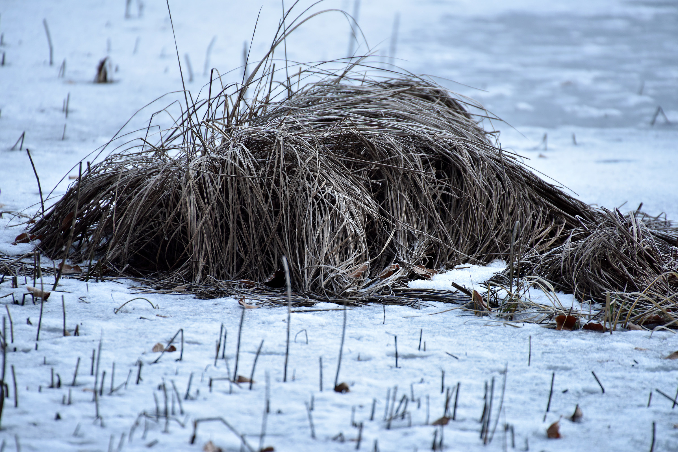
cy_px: 226
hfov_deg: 4.5
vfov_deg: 3.0
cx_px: 339
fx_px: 8664
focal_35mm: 460
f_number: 6.3
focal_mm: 460
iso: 1600
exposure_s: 1/250
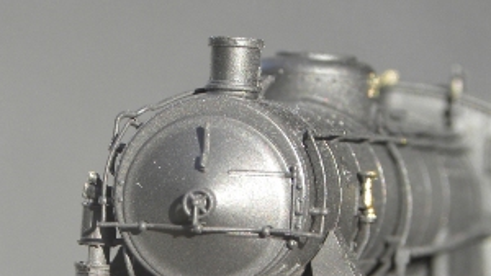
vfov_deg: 3.3
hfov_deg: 5.8
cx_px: 200
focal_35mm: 374
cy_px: 274
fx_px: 4871
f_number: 4.5
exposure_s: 1/54
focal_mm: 32.7
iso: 64
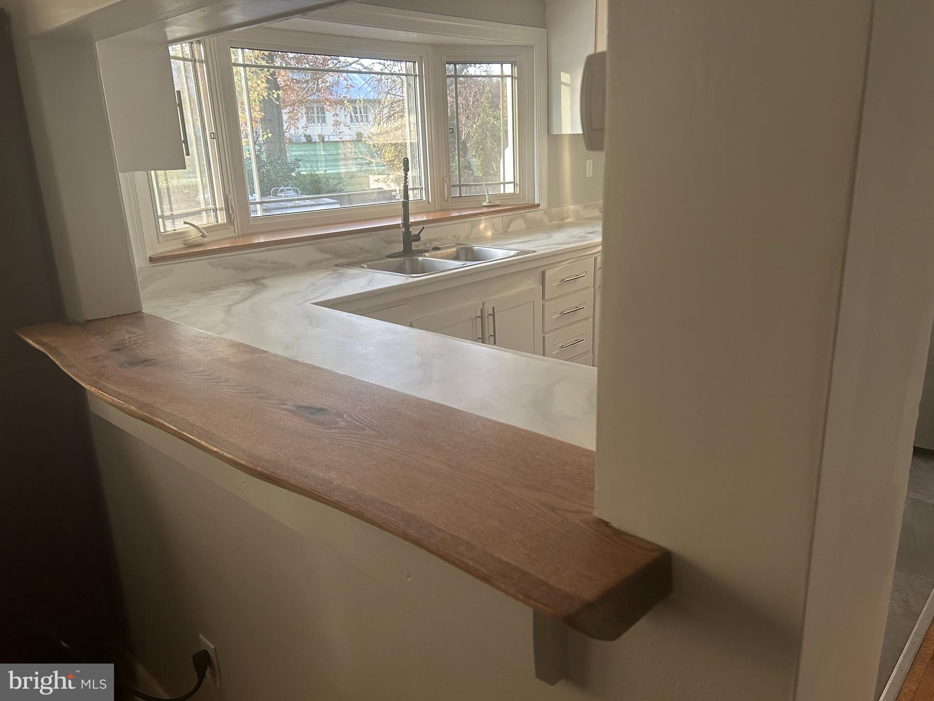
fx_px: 702
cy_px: 350
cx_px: 467
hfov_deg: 67.3
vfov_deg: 53.1
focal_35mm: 26
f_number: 1.5
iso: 160
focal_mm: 5.7
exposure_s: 1/60
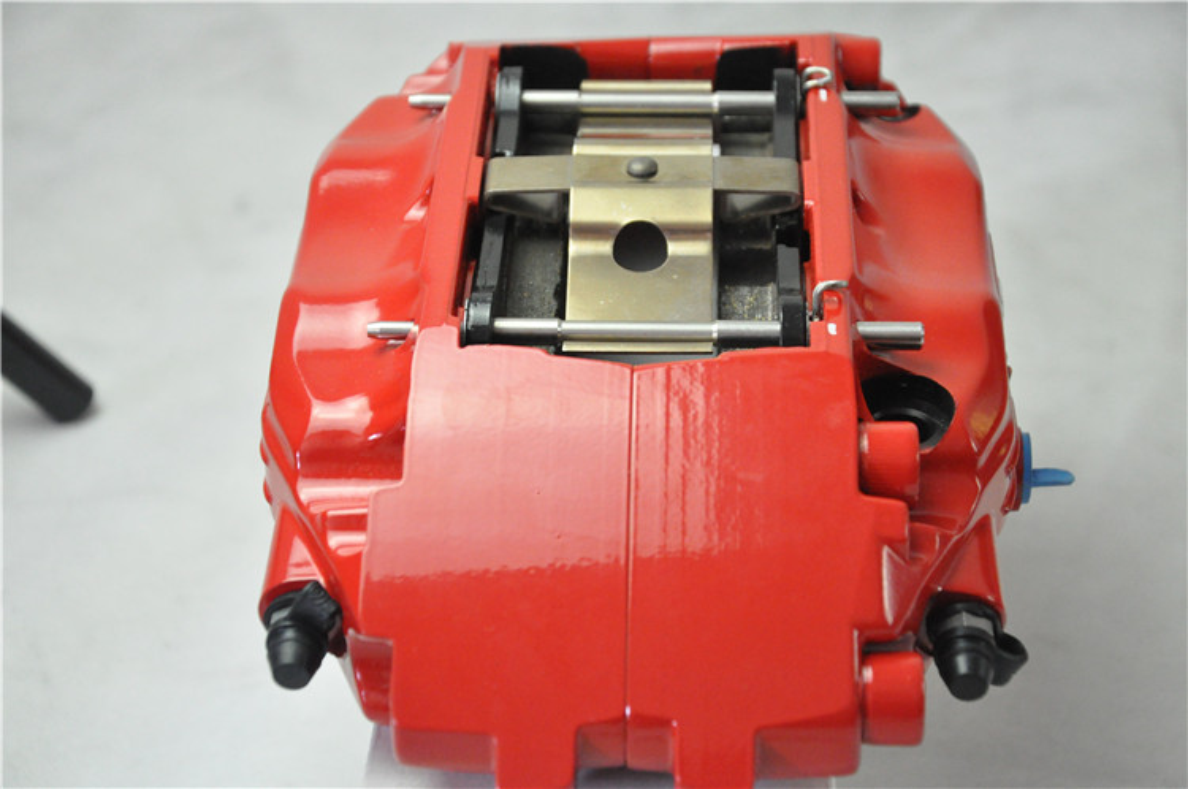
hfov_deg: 21.9
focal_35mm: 93
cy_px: 394
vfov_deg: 14.7
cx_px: 594
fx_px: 3065
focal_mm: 62
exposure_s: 1/200
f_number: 5.3
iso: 3200
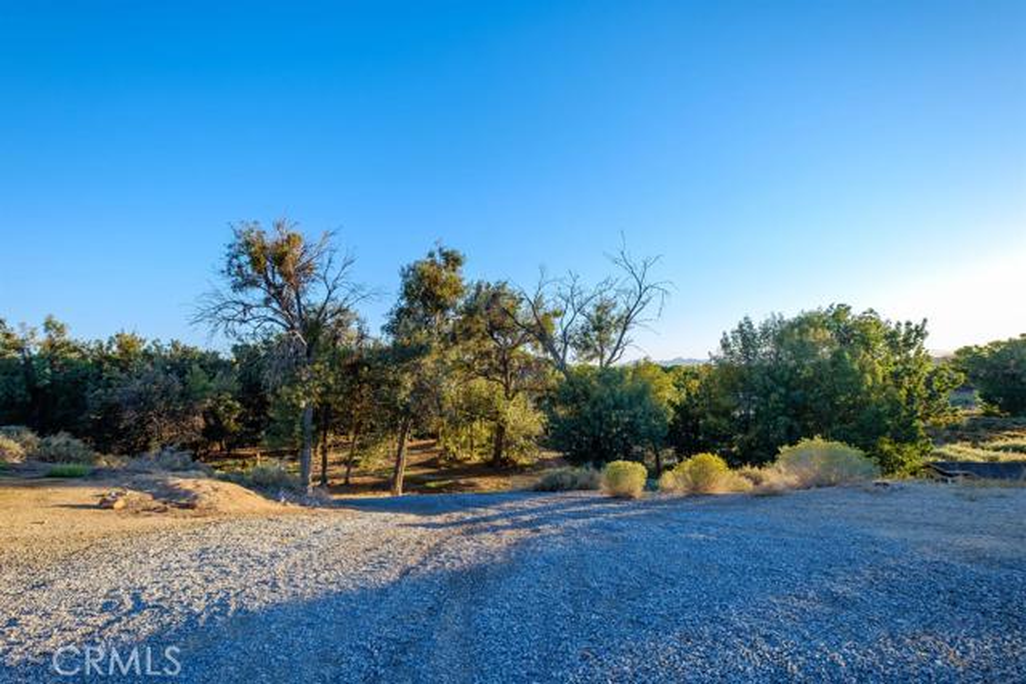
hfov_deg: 100.4
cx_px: 513
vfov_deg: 77.4
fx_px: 428
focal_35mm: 15
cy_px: 342
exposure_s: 1/75
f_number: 7.1
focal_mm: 10
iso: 100
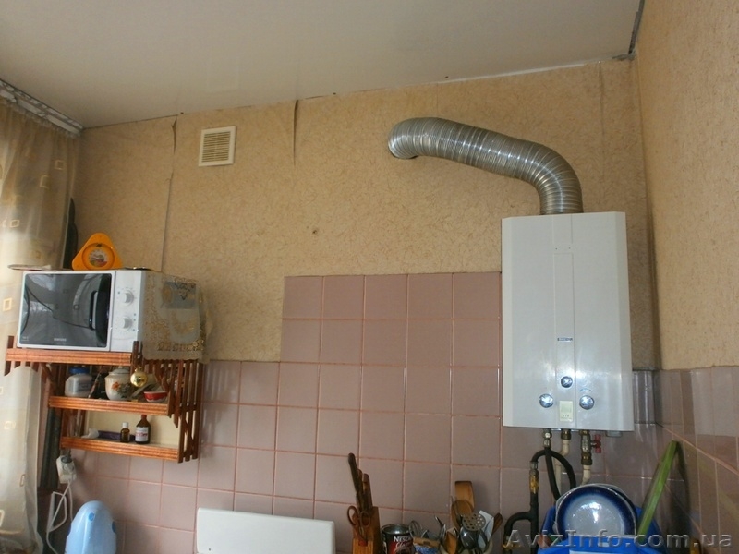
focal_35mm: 27
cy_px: 277
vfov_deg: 51.4
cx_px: 370
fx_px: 576
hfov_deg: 65.3
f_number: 2.9
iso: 125
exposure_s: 1/30
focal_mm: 4.8
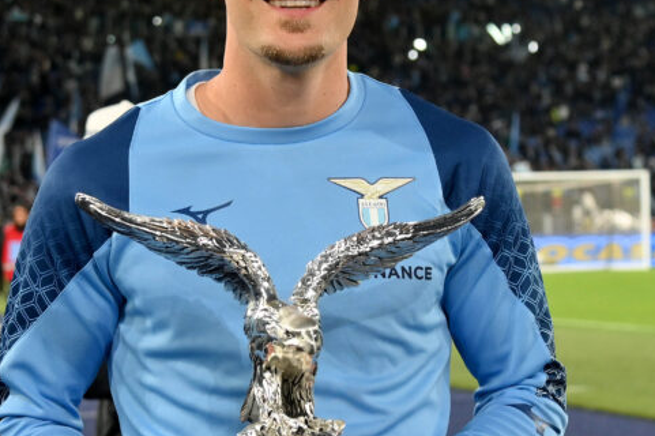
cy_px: 193
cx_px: 271
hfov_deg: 20.8
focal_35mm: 98
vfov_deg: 13.9
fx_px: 1782
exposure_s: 1/500
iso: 1600
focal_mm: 46
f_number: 5
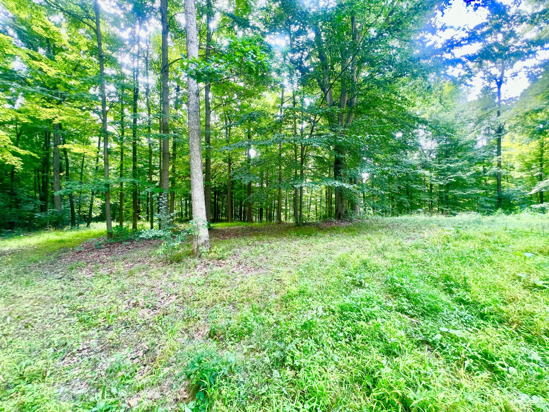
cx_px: 274
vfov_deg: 89.9
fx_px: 206
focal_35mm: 13
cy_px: 206
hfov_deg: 106.2
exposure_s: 1/99
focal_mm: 1.57
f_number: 1.8
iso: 80
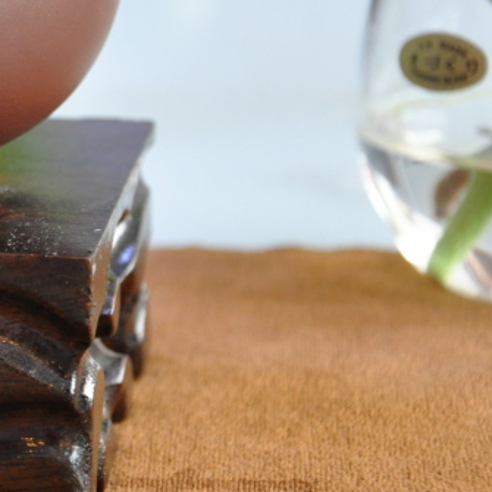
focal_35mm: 187
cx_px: -173
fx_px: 3007
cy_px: 101
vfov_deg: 9.3
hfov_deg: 9.2
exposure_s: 1/13
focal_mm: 48
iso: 1600
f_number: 4.8
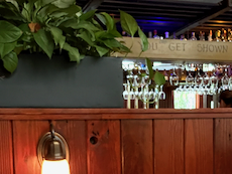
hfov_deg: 30.2
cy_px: 166
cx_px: 128
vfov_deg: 22.3
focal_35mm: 64
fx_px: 429
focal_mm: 2.69
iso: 500
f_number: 1.9
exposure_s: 1/30
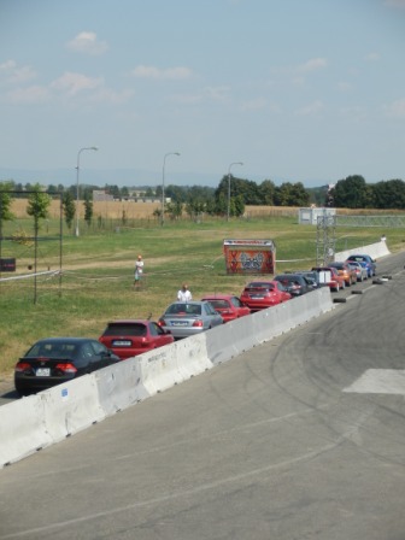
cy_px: 270
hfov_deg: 13.5
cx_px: 202
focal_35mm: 110
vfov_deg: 17.9
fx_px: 1716
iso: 80
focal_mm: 19.5
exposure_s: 1/500
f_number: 5.4
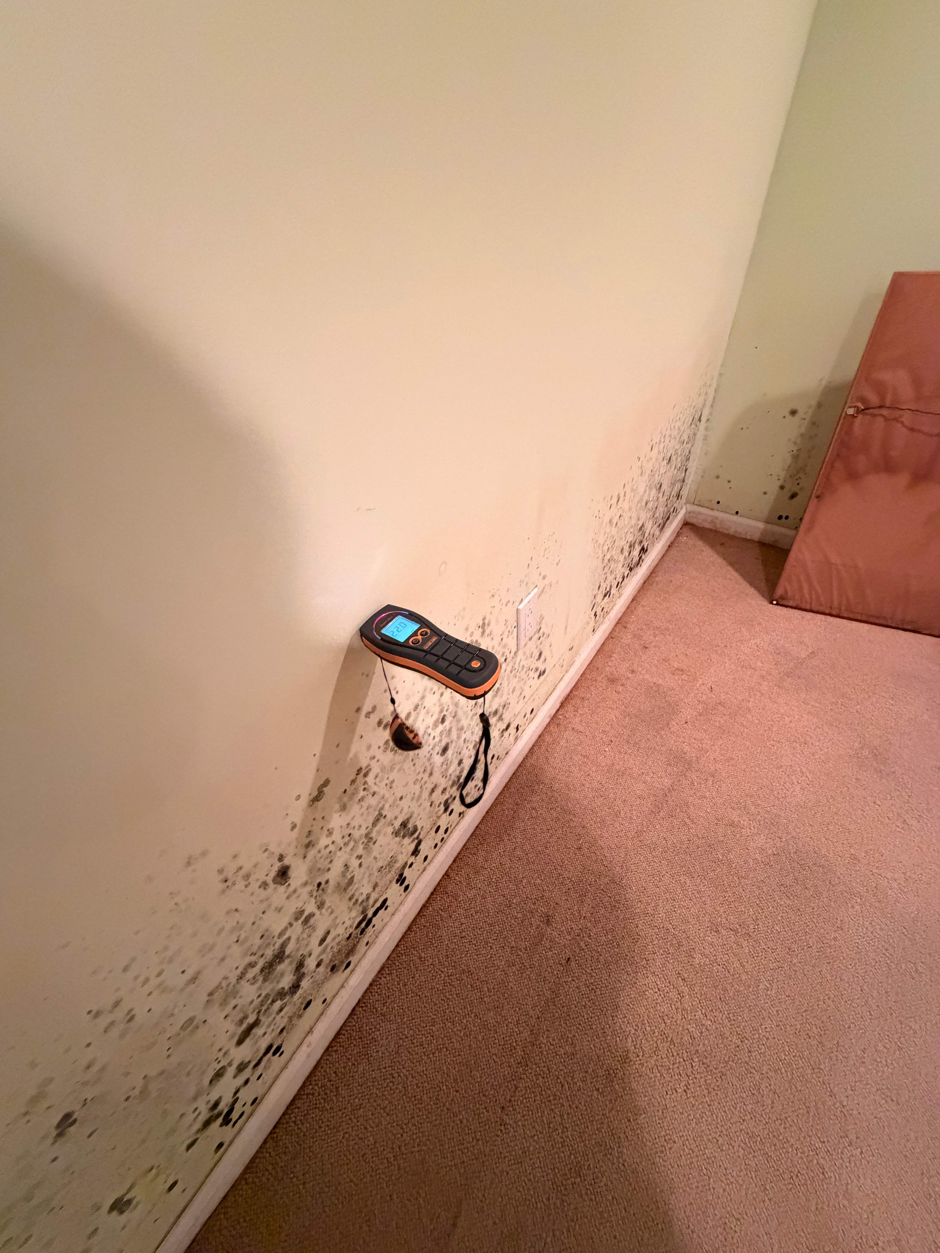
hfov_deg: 85.7
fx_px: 507
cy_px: 626
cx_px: 470
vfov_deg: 102.1
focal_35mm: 14
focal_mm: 2.22
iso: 1000
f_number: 2.2
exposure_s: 1/60
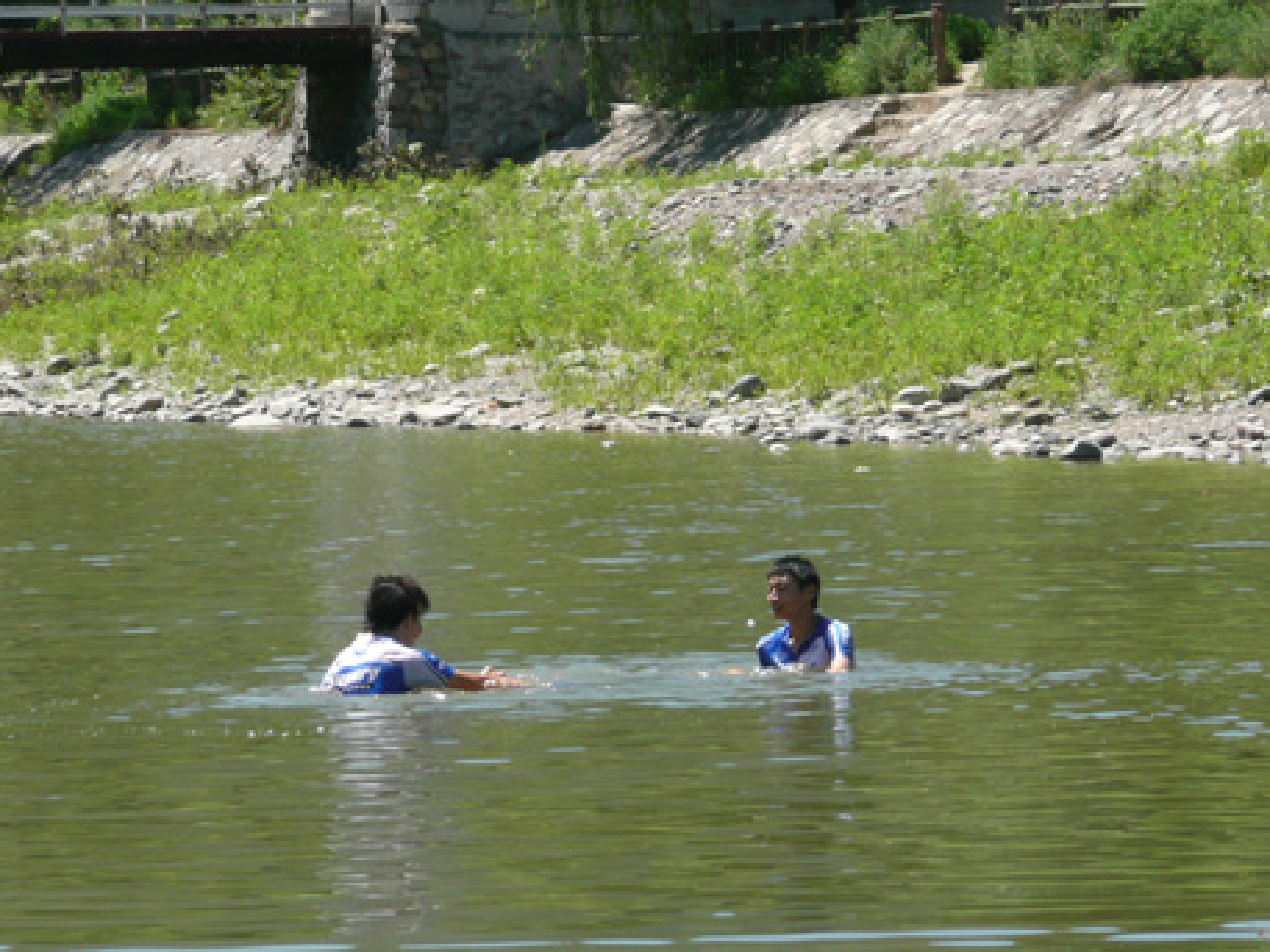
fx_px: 12514
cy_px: 476
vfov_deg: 4.4
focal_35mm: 341
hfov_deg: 5.8
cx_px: 634
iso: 100
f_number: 4.9
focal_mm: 37.5
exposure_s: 1/400
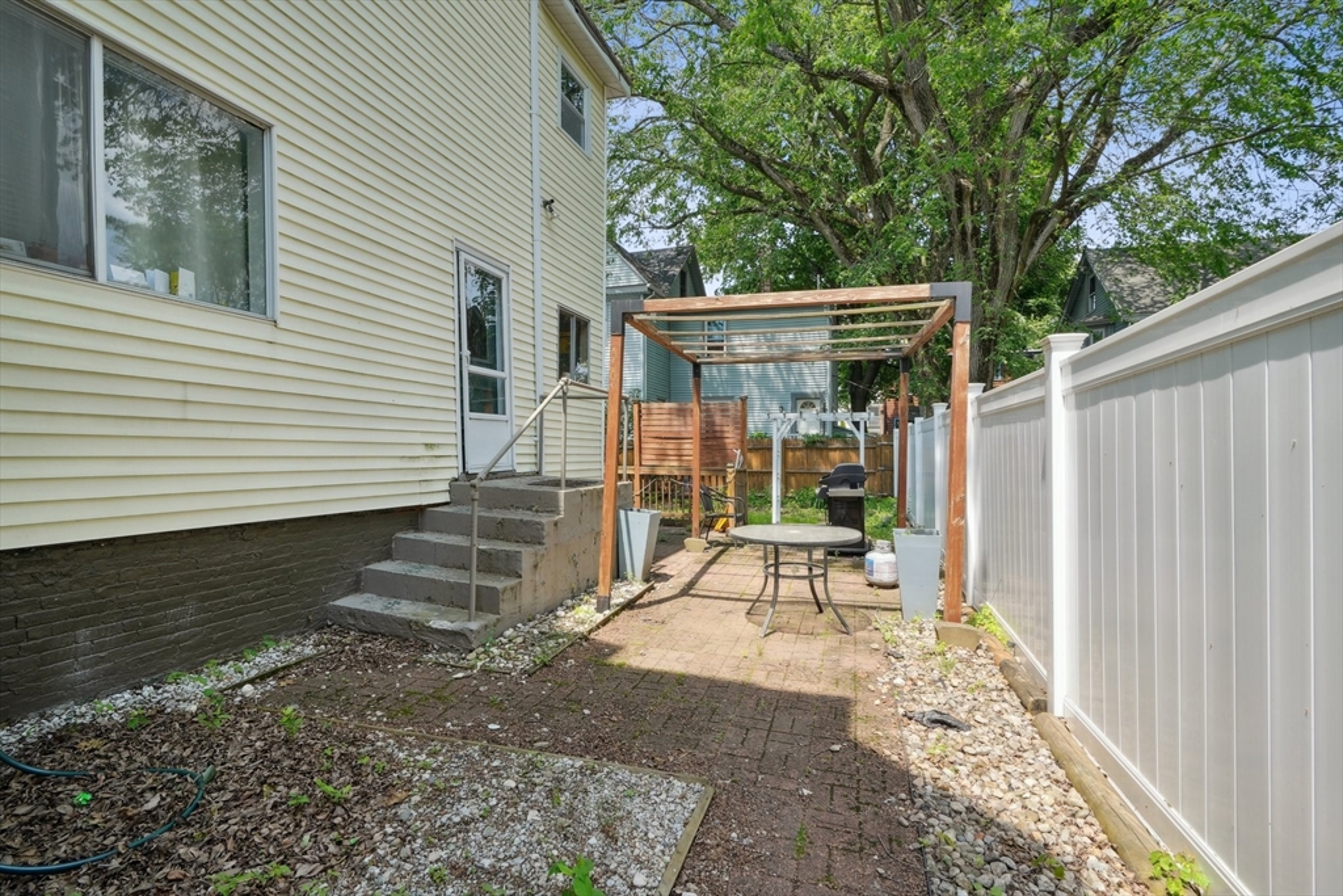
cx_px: 672
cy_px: 448
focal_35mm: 16
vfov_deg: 73.8
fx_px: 597
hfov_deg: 96.7
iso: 400
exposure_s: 1/200
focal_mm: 16
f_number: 11
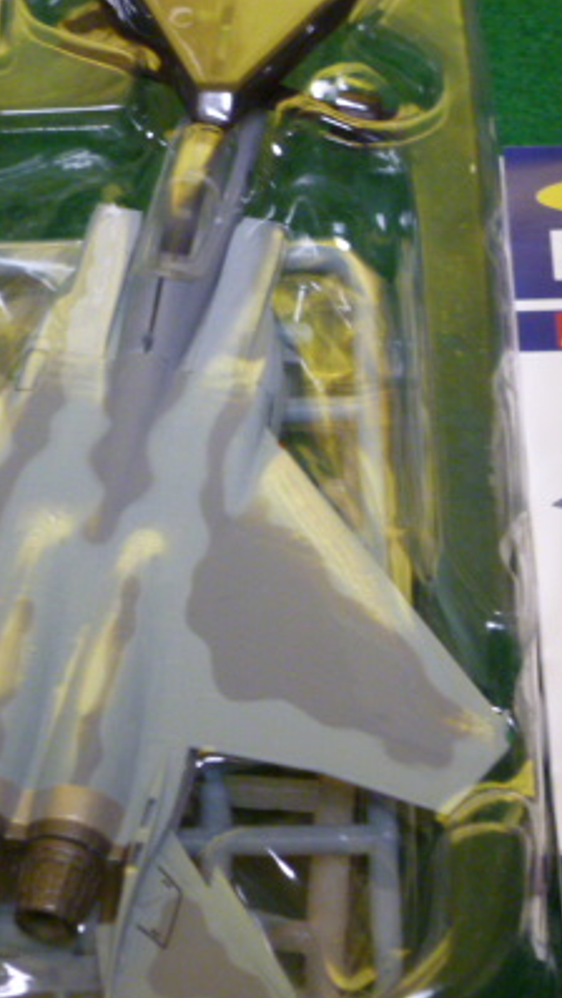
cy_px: 451
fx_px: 3575
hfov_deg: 9.0
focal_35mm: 135
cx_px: 399
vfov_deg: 15.9
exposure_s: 1/30
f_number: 4.7
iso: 400
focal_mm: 13.7
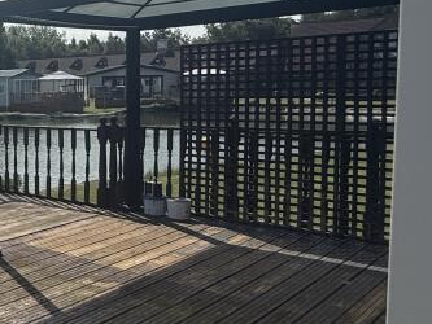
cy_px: 121
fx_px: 537
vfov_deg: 33.4
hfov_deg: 27.8
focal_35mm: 43
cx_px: -228
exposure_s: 1/4425
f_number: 2.2
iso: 50
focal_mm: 2.22
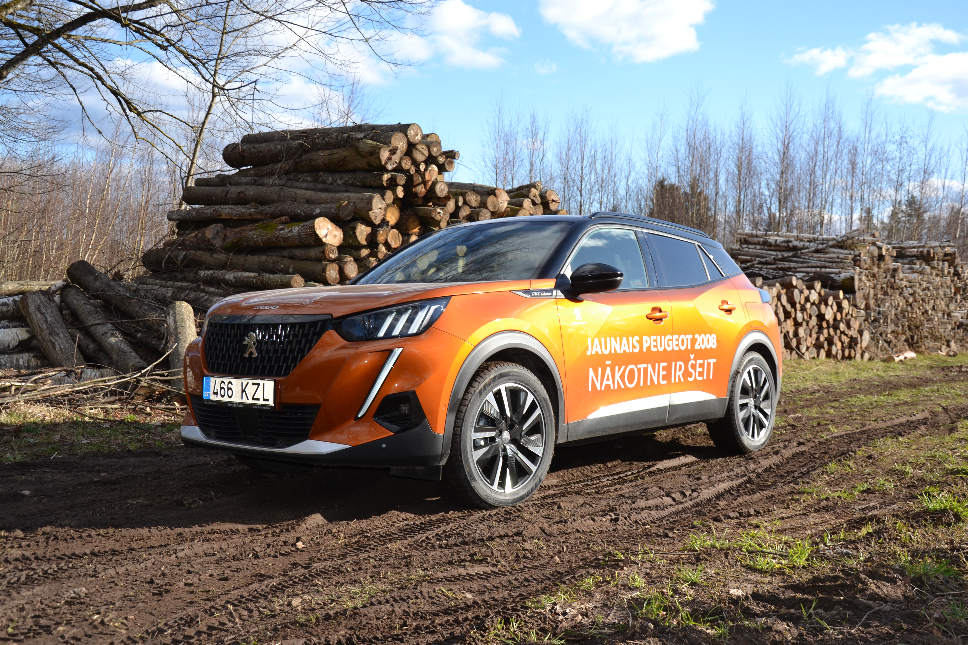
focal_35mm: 36
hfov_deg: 53.1
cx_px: 484
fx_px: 968
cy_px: 322
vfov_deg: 36.9
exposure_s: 1/200
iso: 100
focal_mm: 24
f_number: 7.1
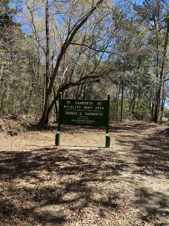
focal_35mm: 26
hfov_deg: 53.1
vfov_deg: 67.3
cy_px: 113
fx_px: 169
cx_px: 84
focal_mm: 5.7
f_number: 1.5
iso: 50
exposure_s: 1/1344
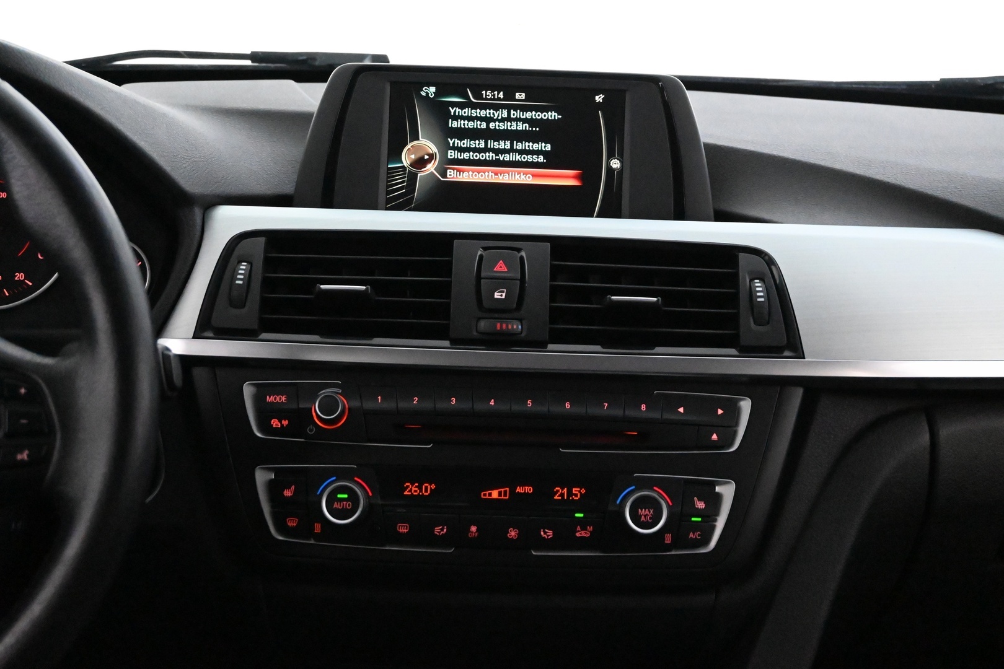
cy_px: 334
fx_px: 1590
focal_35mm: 57
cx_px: 502
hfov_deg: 35.1
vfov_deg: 23.8
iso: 14400
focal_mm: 38
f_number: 5.6
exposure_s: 1/60
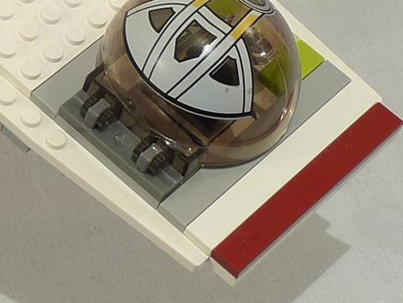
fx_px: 2470
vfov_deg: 6.9
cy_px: -199
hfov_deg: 9.1
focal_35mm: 212
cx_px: -170
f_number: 4.5
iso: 80
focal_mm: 11.1
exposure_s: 2.5
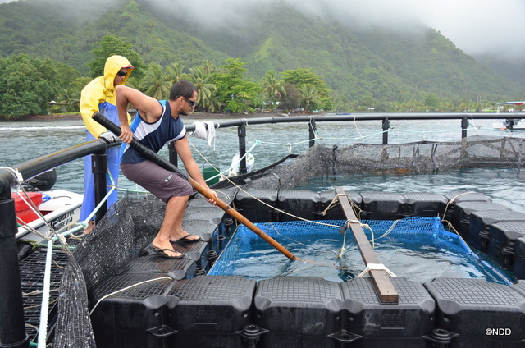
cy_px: 174
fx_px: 480
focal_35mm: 33
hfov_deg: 57.3
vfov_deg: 39.8
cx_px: 262
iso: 2000
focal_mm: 22
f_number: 6.3
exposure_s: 1/2500
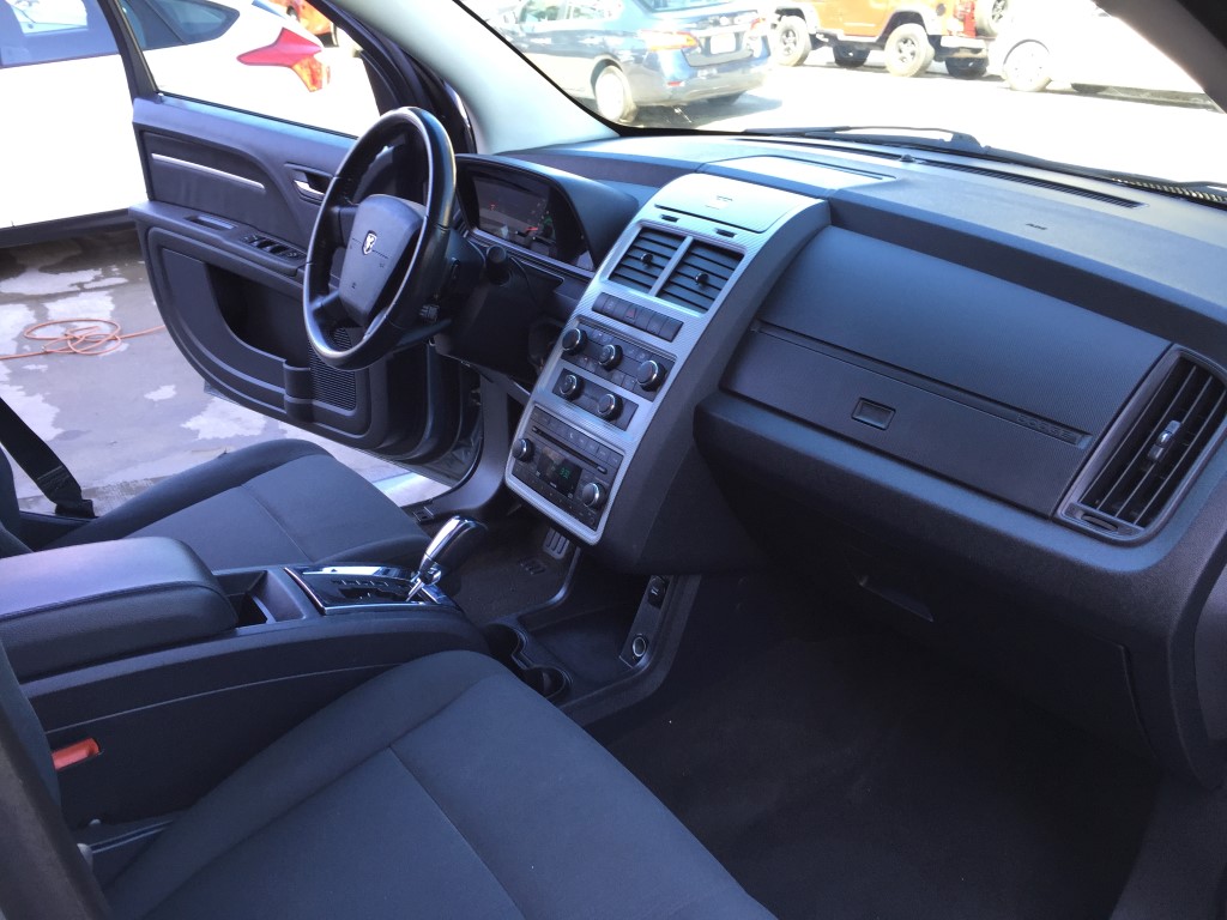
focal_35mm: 29
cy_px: 460
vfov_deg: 48.2
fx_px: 1028
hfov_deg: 61.7
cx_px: 614
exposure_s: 1/60
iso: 40
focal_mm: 4.15
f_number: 2.2
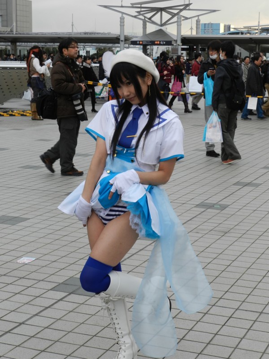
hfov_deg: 21.6
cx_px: 134
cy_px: 180
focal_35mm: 68
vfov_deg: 28.6
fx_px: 705
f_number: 4.7
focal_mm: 12.1
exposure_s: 1/60
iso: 160
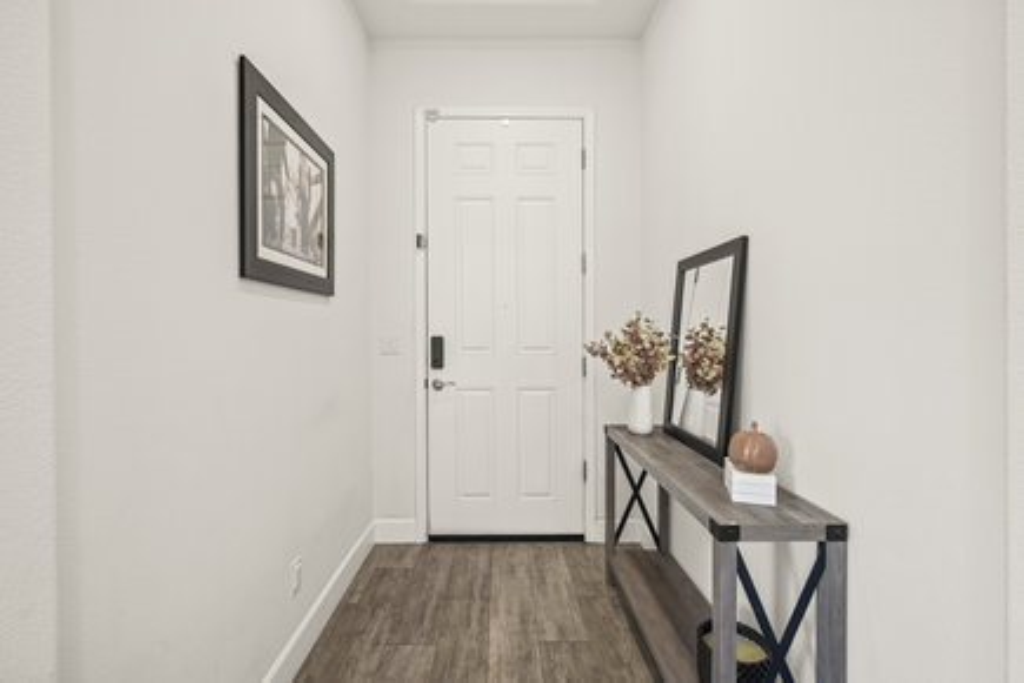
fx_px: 455
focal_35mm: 16
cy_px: 342
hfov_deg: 96.7
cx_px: 512
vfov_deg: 73.7
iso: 200
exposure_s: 1
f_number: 8
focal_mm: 16
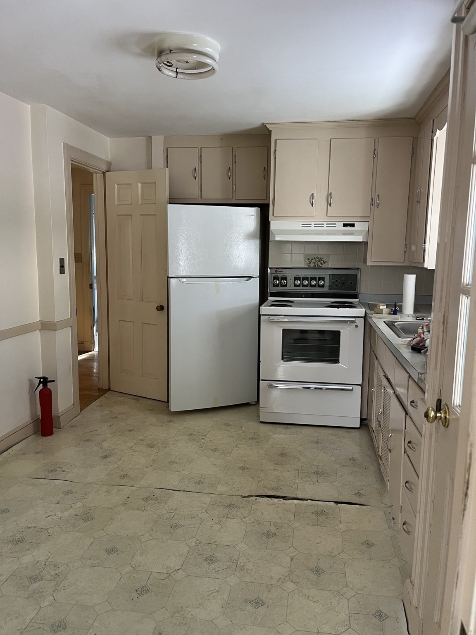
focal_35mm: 26
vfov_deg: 67.3
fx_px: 477
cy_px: 318
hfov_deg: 53.1
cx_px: 238
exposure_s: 1/69
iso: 125
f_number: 1.6
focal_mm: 5.1
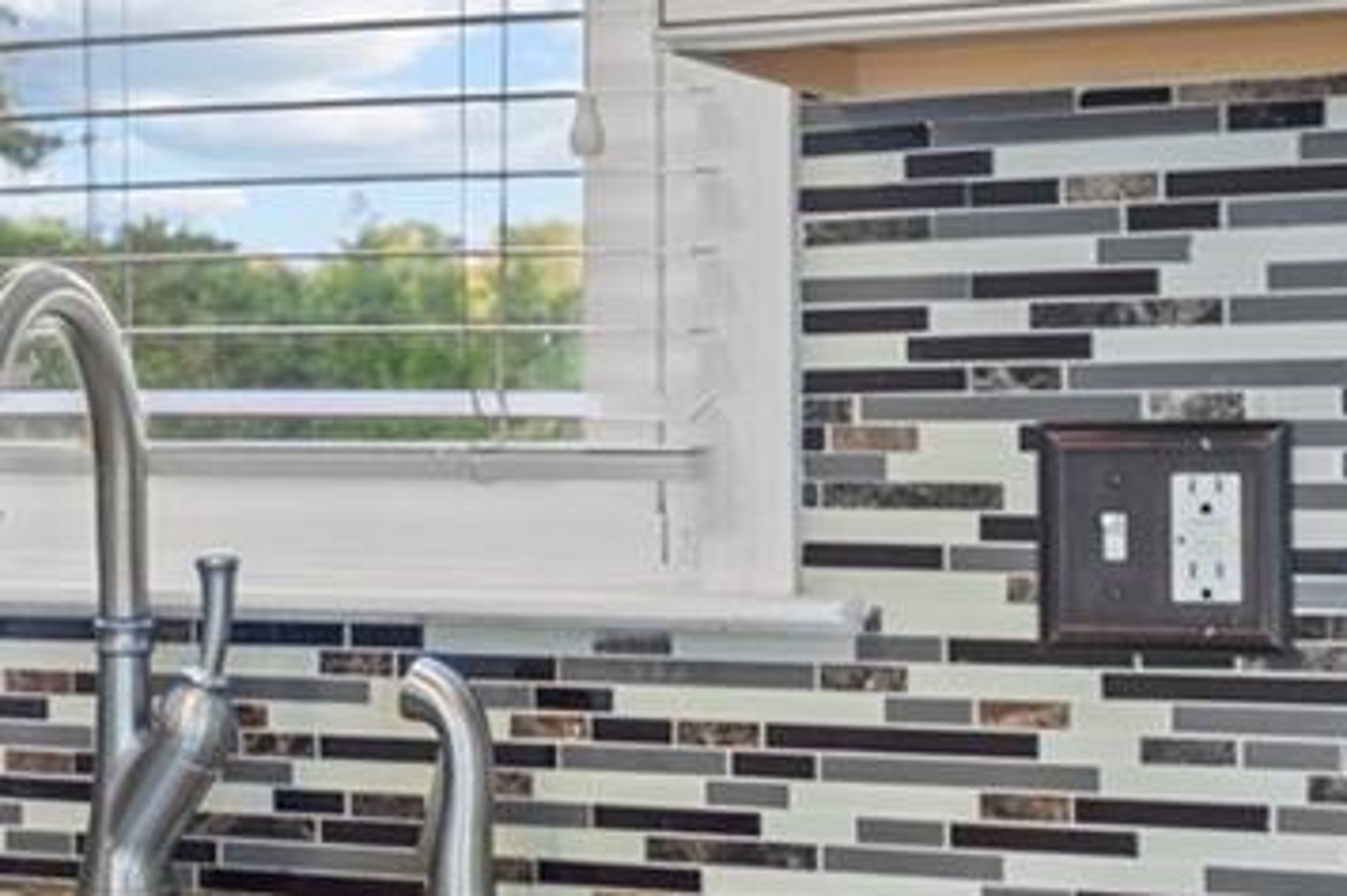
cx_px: -121
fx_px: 3553
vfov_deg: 14.4
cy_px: 467
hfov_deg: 20.5
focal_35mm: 95
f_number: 7.1
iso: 250
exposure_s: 1/6
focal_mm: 33
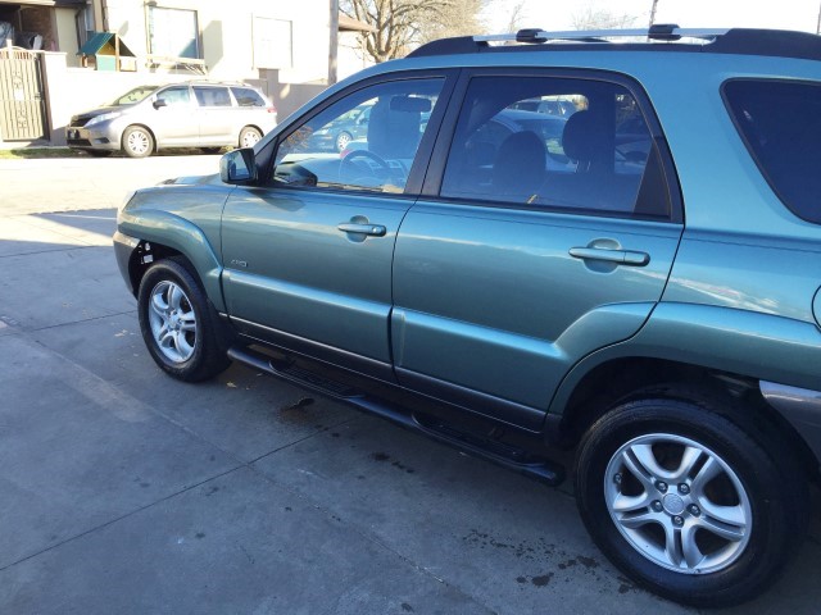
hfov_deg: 61.7
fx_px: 688
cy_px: 308
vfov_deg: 48.2
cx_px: 410
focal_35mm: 29
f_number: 2.2
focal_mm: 4.15
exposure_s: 1/295
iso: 32
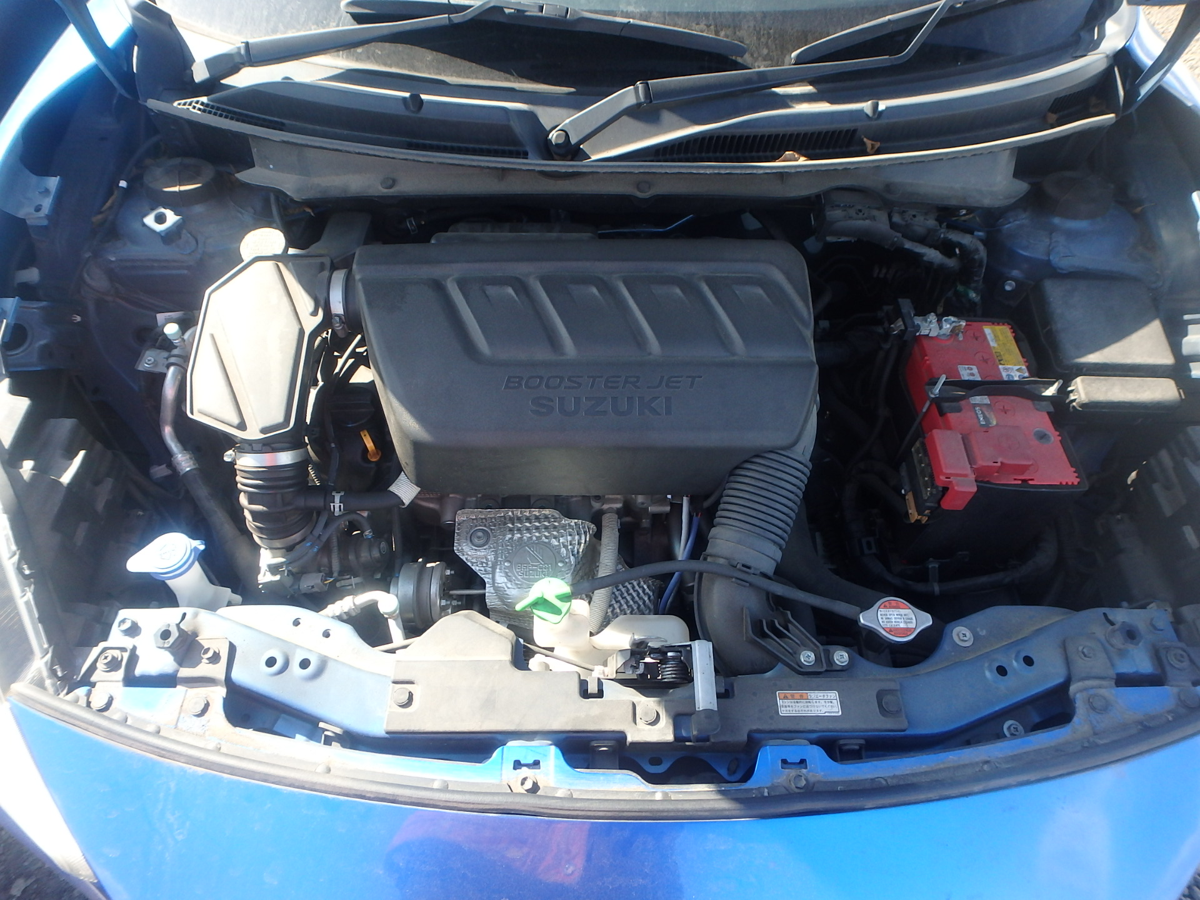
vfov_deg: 63.4
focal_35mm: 21
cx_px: 600
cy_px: 450
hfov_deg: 79.0
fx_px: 728
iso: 125
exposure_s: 1/160
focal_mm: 3.7
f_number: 3.5
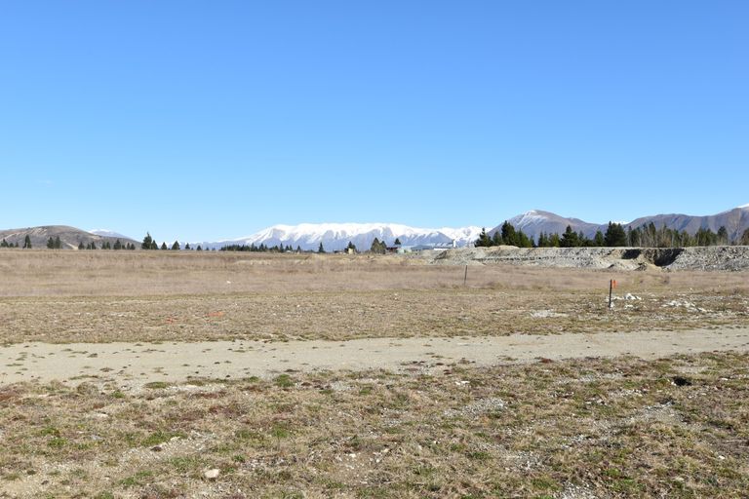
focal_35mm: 36
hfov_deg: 53.1
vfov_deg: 36.9
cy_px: 250
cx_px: 374
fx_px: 749
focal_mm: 24
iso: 200
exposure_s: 1/400
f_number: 10
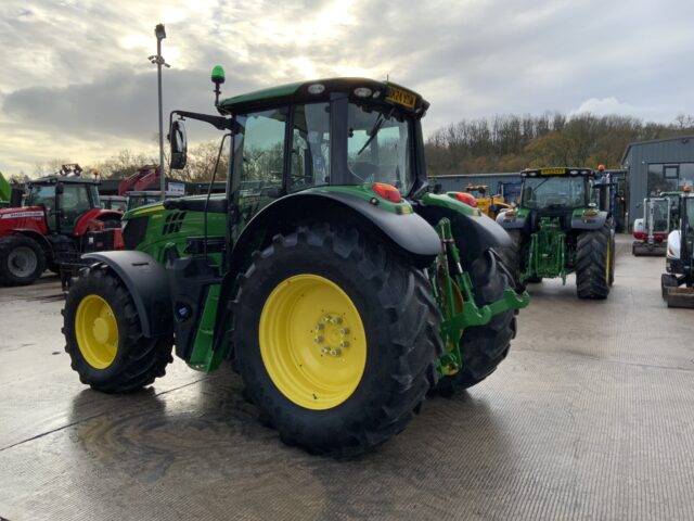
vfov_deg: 48.2
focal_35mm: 29
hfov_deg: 61.7
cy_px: 260
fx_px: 581
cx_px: 347
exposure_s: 1/562
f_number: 1.8
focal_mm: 3
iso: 16
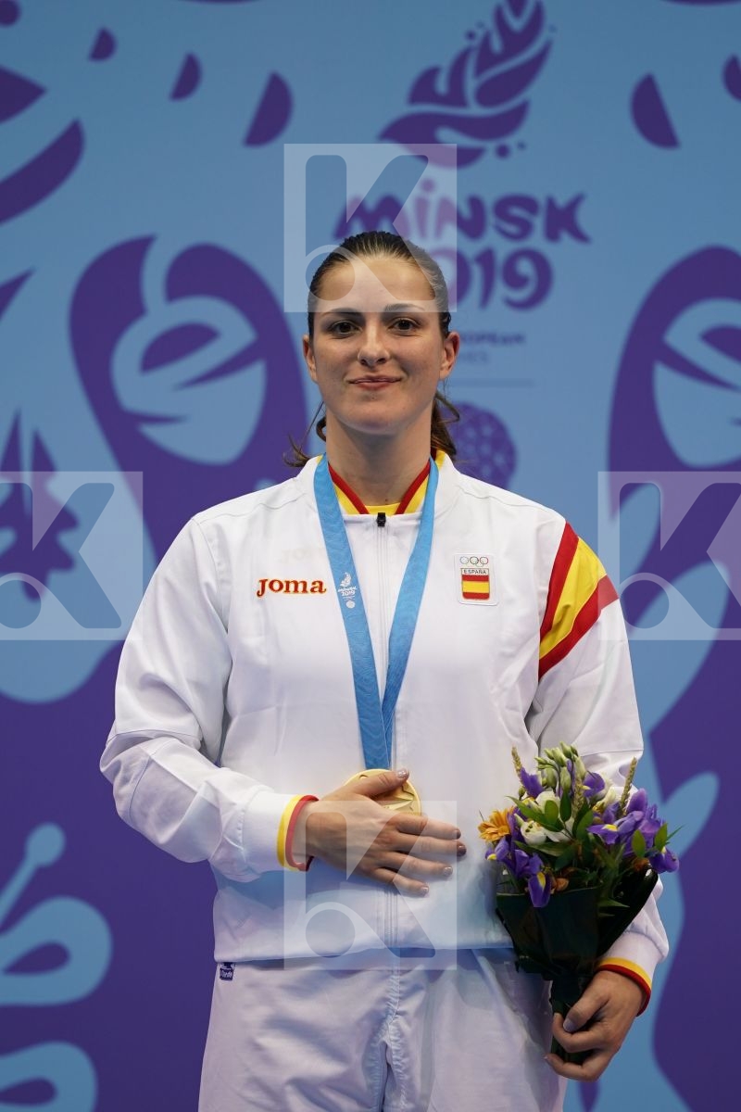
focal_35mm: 600
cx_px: 370
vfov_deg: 3.4
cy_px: 556
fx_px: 18524
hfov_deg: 2.3
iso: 400
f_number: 2.8
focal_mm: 400
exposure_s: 1/500
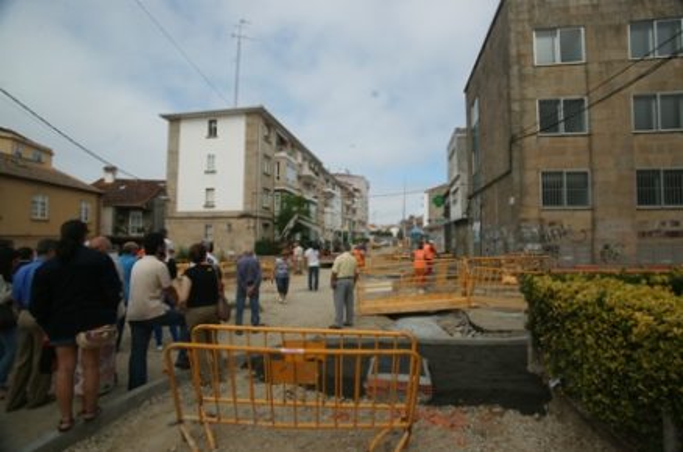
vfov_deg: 70.2
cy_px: 226
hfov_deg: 93.4
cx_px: 342
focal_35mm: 17
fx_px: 322
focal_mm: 17
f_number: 10
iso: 800
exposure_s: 1/1250
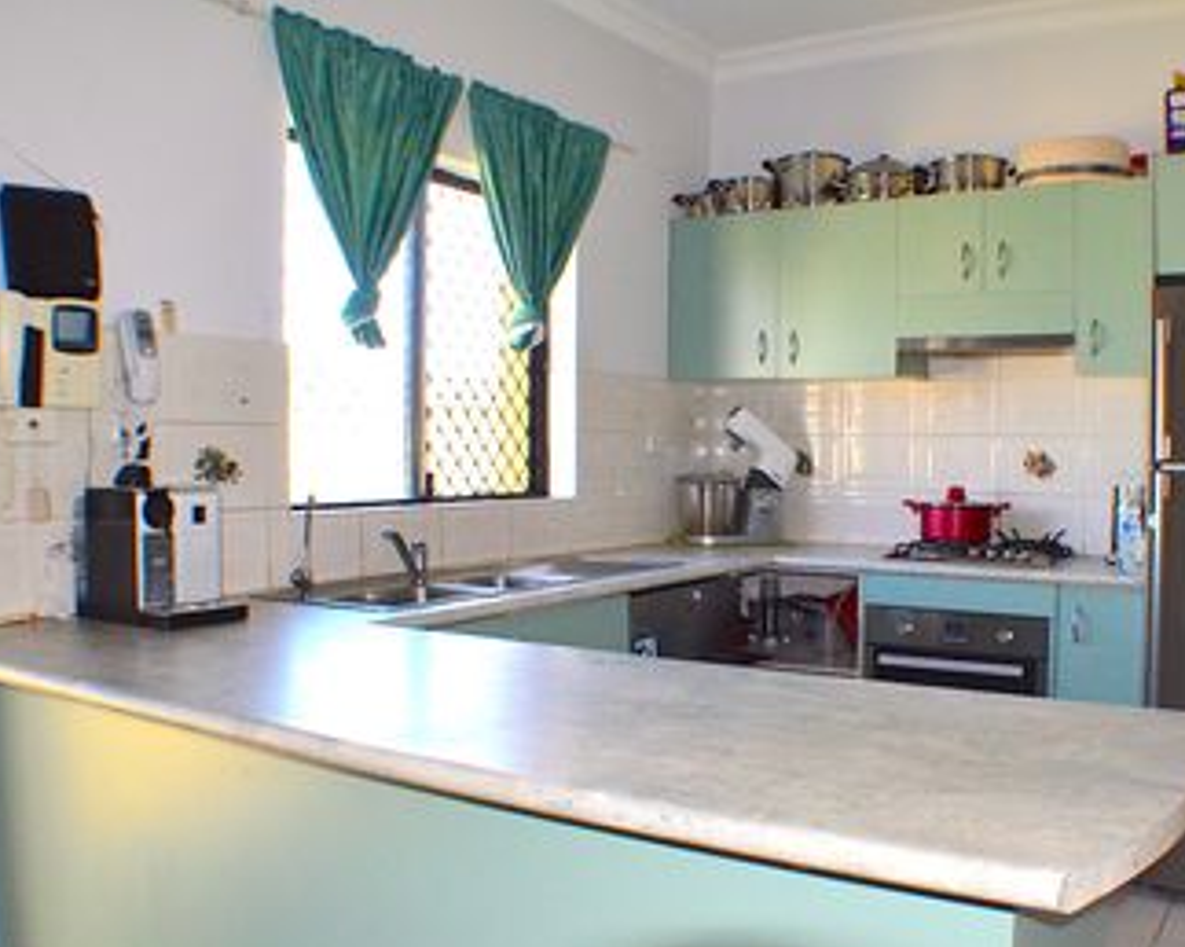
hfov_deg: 44.5
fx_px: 1437
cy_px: 512
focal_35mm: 41
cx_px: 730
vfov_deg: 36.4
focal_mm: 20
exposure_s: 1/200
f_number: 8
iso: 2500
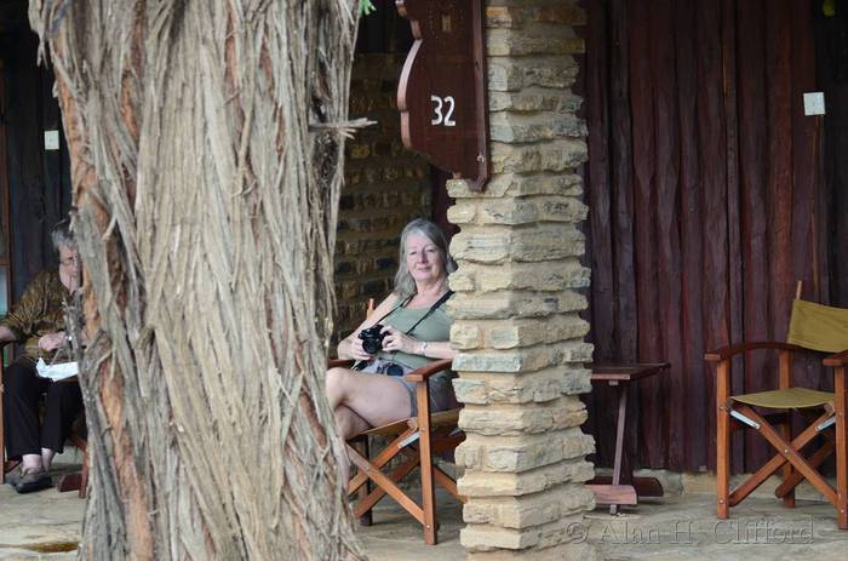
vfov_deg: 11.4
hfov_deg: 17.1
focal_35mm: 120
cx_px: 424
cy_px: 280
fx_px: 2820
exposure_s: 1/160
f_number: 4.5
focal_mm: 80
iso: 1000
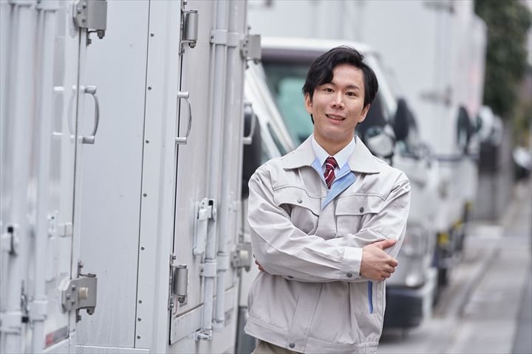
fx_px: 2689
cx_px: 266
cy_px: 177
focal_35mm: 182
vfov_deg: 7.5
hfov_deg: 11.3
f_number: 4
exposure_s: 1/160
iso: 400
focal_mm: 182
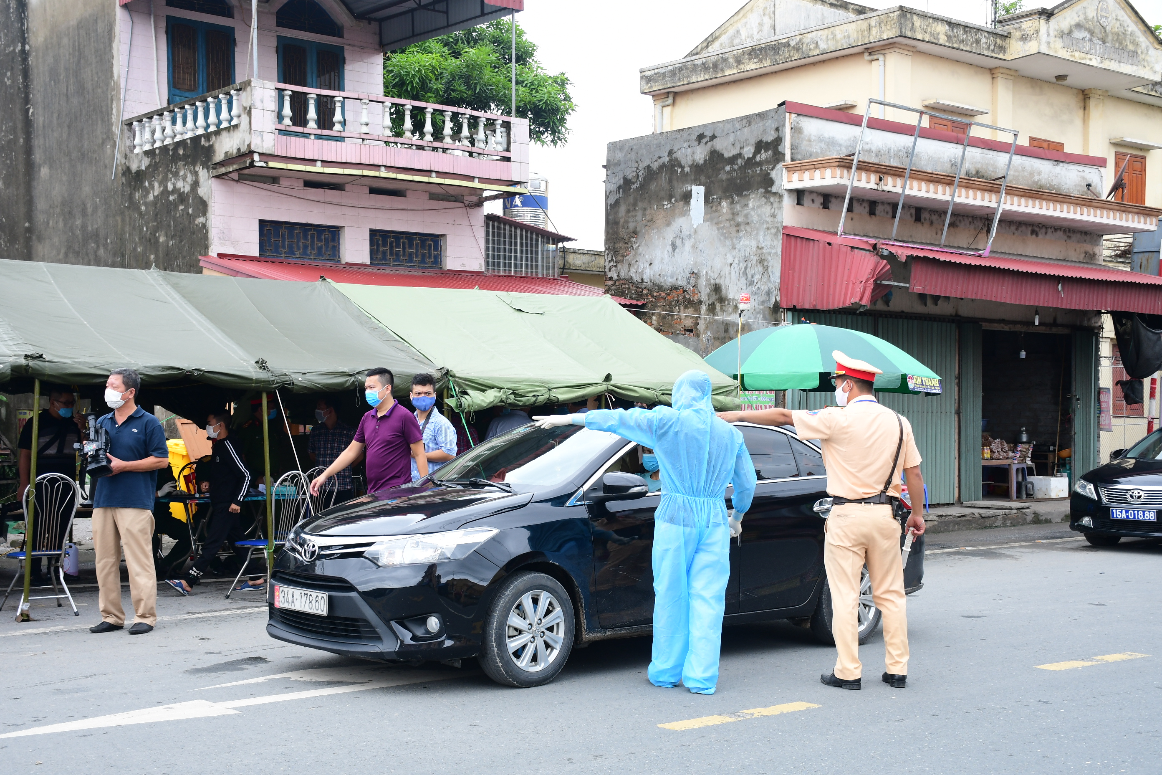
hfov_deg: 41.1
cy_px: 388
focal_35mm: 48
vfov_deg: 28.1
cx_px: 581
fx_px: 1549
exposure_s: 1/200
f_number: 6.3
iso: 320
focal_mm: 32
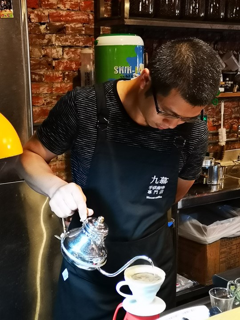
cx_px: 120
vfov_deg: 36.8
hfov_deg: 28.0
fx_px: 481
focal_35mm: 52
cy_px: 160
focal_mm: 3.95
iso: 320
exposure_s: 1/25
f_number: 1.8
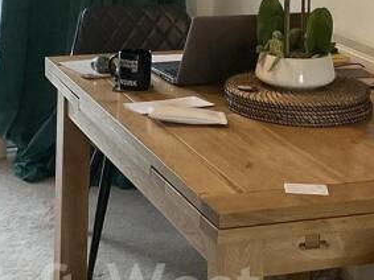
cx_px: 186
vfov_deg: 13.7
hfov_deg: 18.7
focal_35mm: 105
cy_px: -57
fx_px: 1134
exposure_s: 1/50
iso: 160
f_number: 1.8
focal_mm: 3
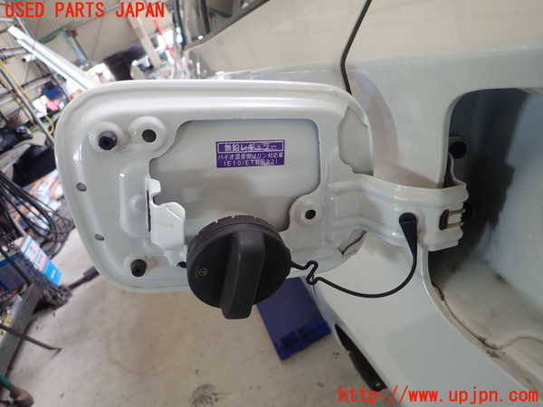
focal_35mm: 25
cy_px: 204
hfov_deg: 69.4
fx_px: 392
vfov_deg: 54.9
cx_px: 272
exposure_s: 1/60
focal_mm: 4.5
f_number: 2
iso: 100
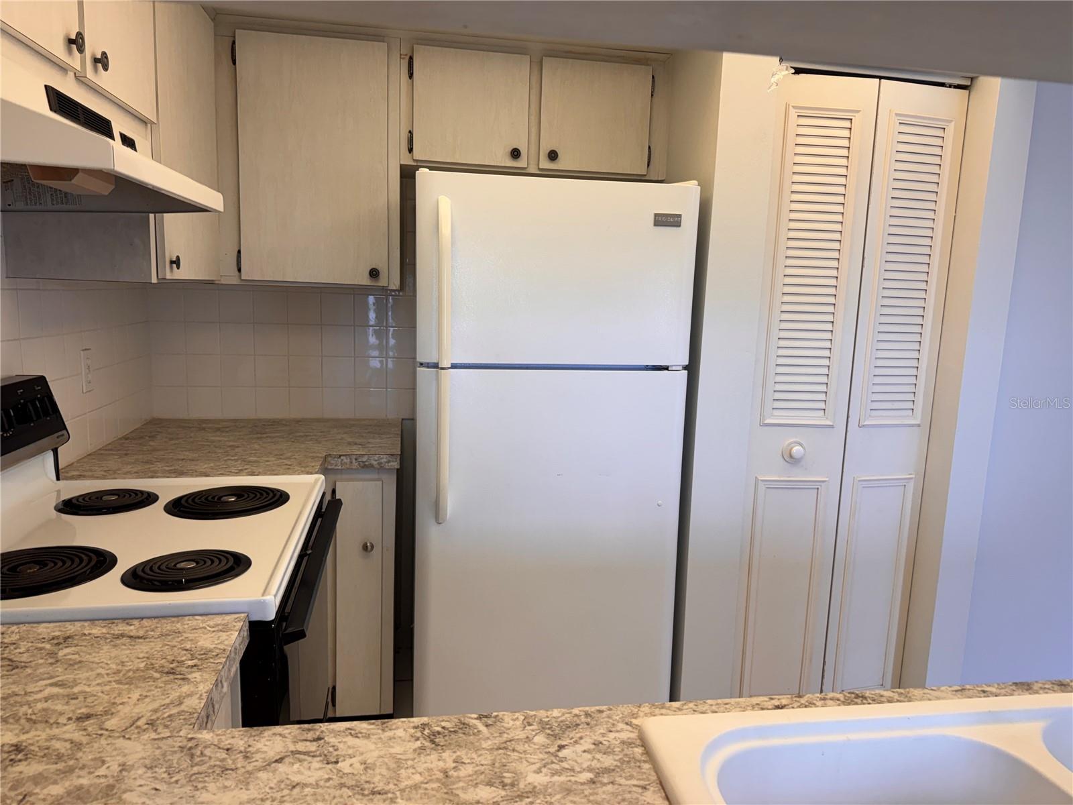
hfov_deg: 71.6
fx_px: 744
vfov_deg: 56.8
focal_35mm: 24
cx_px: 536
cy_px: 402
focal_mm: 6.76
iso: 100
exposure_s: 1/120
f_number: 1.78
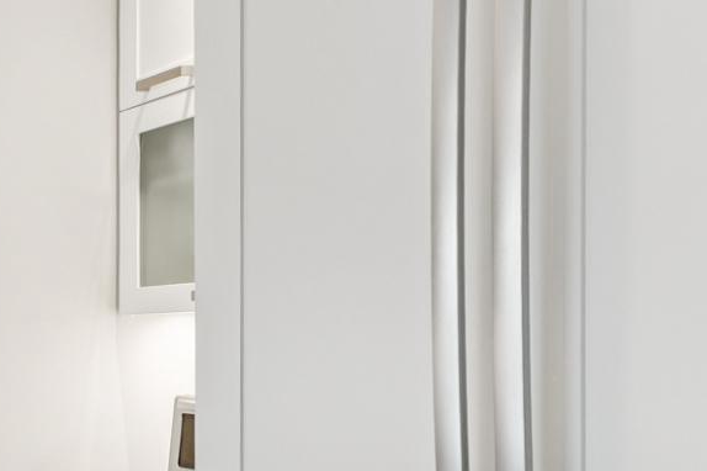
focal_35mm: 50
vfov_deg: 26.5
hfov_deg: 23.2
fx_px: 981
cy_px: 368
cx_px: -531
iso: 250
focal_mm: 14
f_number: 9
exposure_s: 1/4
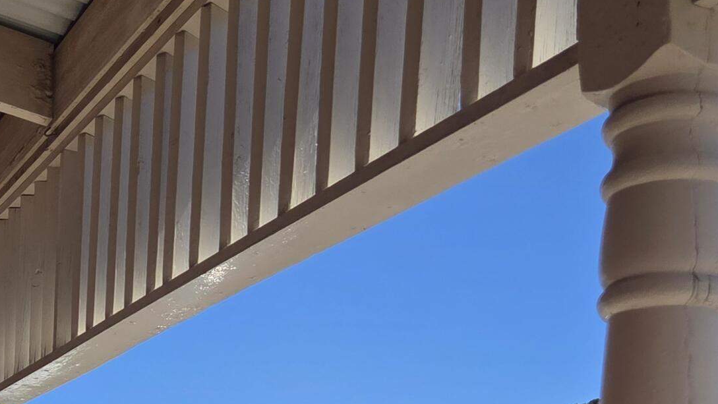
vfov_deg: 15.7
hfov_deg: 30.0
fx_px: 1314
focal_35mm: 69
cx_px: 169
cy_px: 649
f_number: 1.8
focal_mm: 5.4
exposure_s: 1/5129
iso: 80
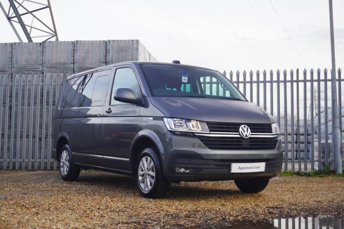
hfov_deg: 37.9
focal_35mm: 52
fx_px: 501
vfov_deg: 25.7
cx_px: 172
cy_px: 114
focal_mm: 35
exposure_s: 1/60
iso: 125
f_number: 5.6
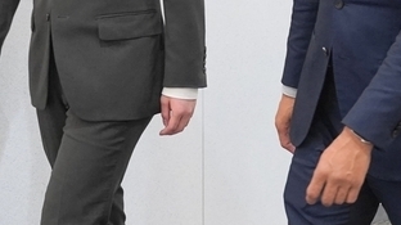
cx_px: 118
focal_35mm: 137
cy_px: -66
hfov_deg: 15.6
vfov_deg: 8.7
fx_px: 1456
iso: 2000
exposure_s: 1/160
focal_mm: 34.1
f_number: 4
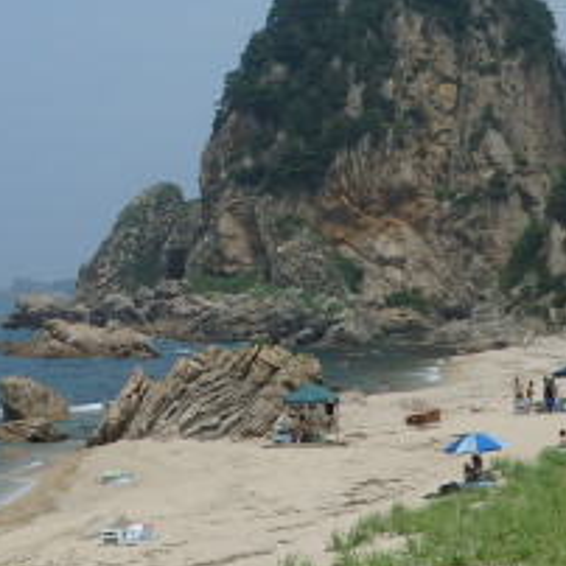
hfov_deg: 17.9
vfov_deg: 18.0
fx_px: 1776
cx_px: 76
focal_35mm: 96
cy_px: 174
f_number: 11.2
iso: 125
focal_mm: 8.9
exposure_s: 1/320
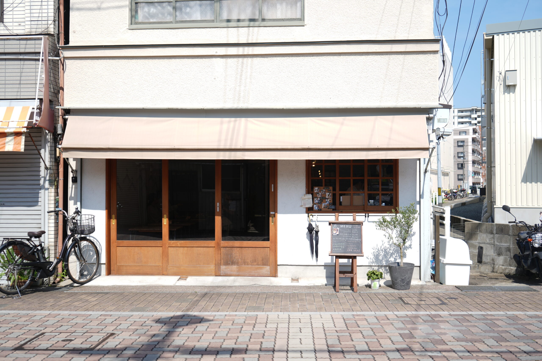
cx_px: 271
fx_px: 587
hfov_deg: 49.6
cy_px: 180
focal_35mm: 39
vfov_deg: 34.2
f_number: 4
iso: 80
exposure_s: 1/640
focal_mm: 39
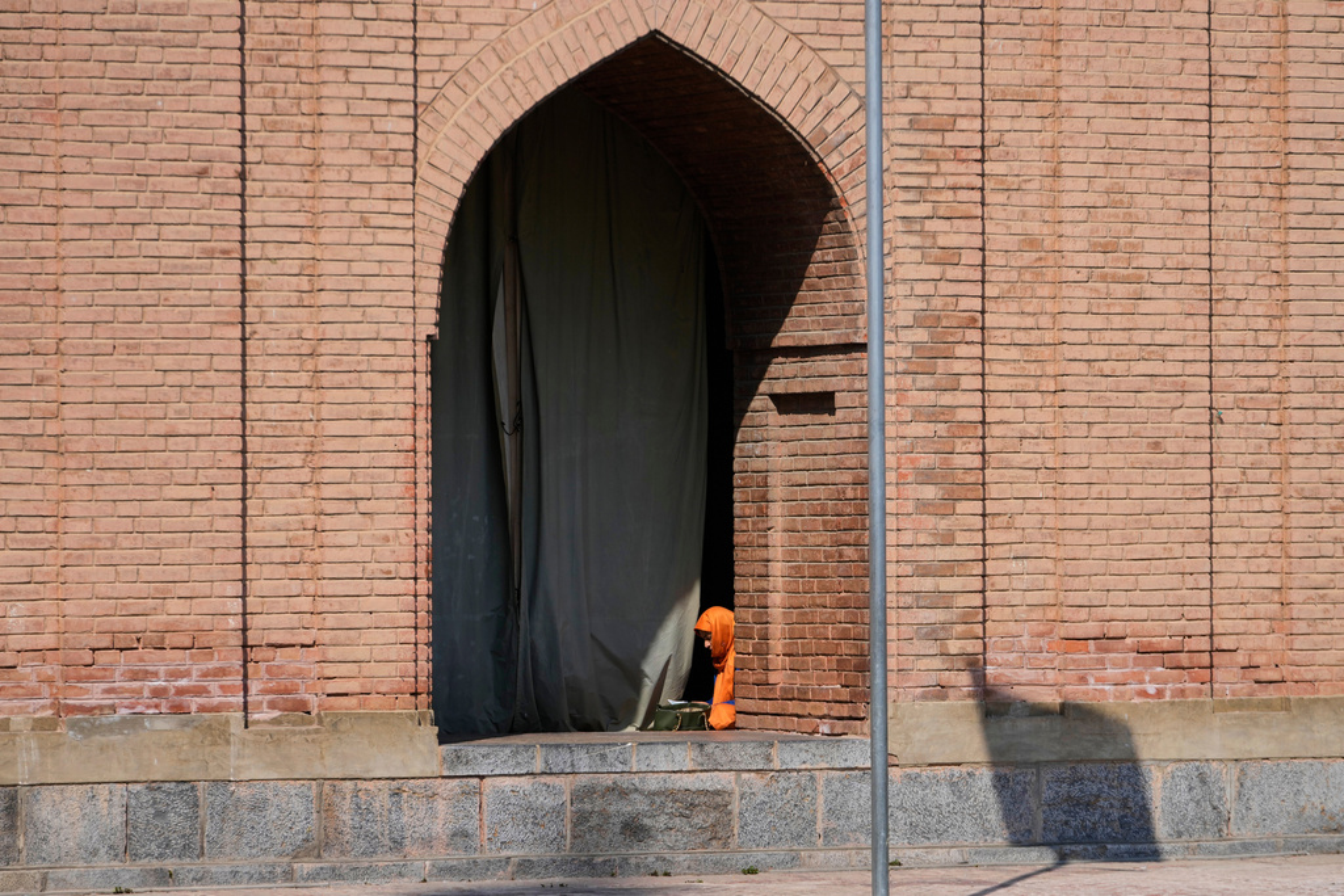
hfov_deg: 10.3
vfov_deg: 6.9
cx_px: 672
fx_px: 7467
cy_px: 448
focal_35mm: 200
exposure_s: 1/4000
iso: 400
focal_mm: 200
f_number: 4.5
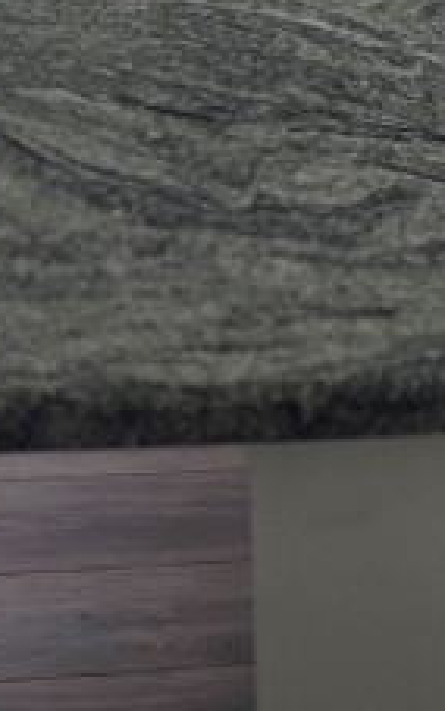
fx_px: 2133
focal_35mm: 110
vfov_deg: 17.7
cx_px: 1210
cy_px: -216
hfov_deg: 9.8
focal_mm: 6.3
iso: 16
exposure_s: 1/120
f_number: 1.7
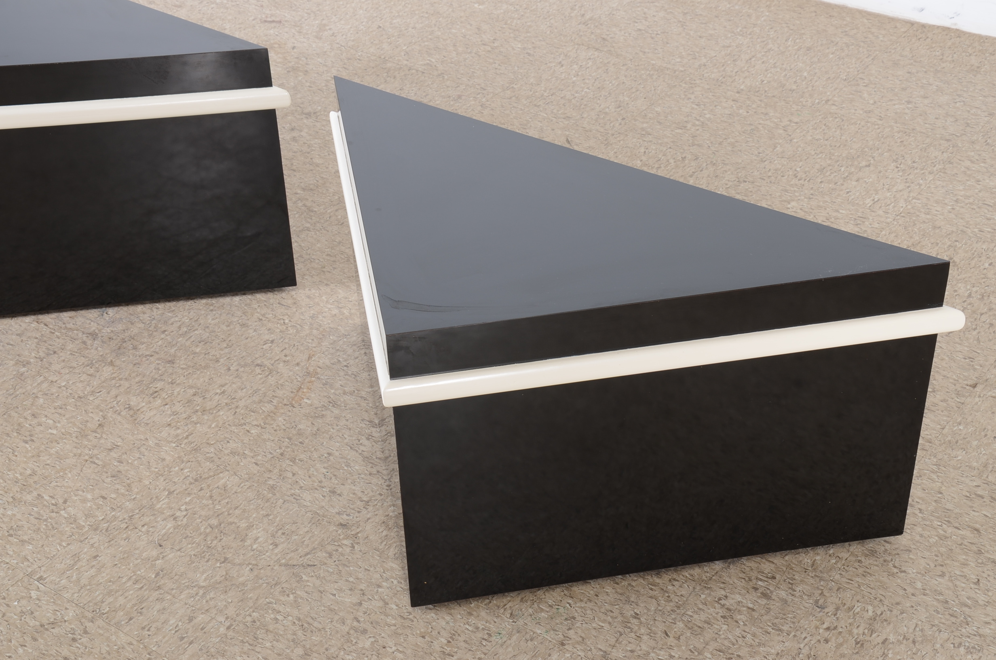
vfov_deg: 25.6
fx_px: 1449
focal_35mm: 52
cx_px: 498
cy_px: 330
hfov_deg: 37.9
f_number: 10
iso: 125
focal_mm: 35
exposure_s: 1/160
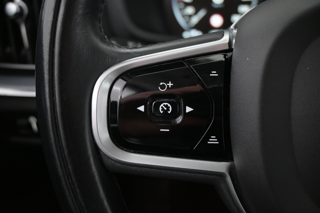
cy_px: 106
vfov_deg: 32.4
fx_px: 367
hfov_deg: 47.2
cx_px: 160
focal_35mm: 41
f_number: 4.5
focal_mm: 27.5
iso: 3200
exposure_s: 1/40
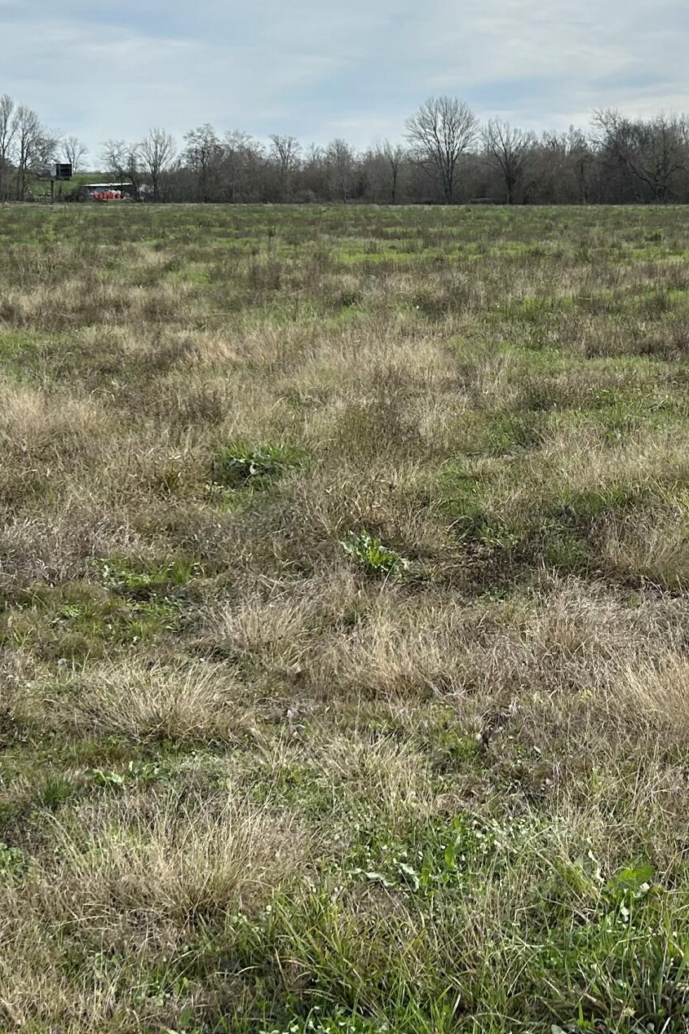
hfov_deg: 21.1
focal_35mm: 64
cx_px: 497
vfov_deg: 31.3
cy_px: 386
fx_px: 1838
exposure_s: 1/4274
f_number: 1.5
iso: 50
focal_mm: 5.7
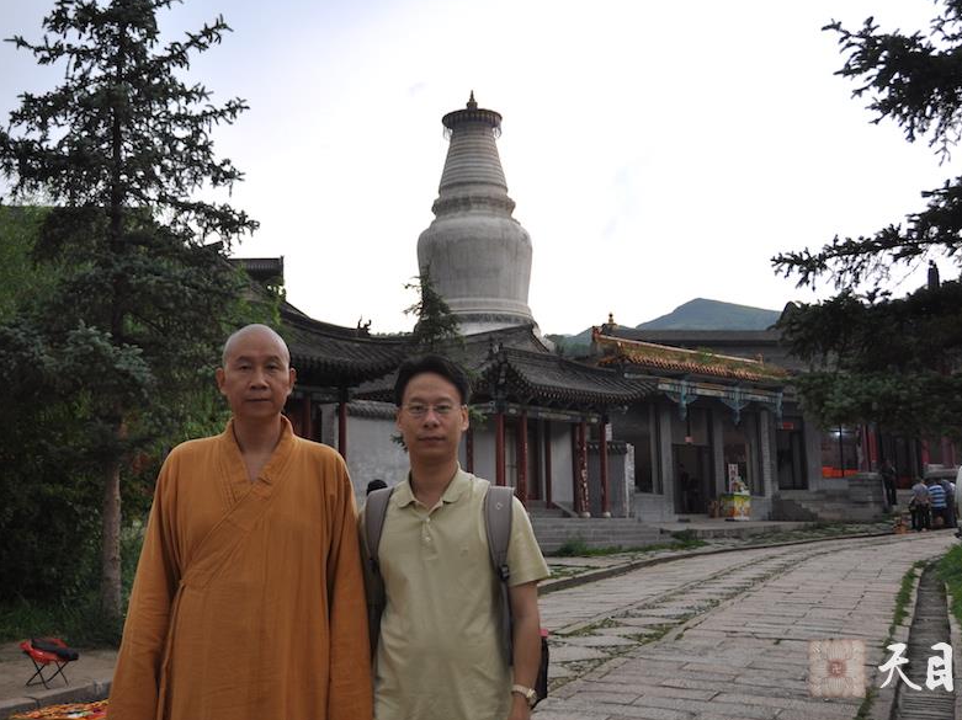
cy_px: 358
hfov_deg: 46.7
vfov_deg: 35.9
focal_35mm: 40
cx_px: 433
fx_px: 1111
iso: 100
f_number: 3.8
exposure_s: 1/50
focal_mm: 24
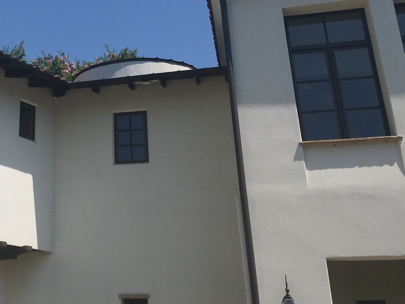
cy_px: 47
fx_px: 655
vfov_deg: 25.5
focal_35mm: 56
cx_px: 54
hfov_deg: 32.9
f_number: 2.2
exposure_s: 1/3077
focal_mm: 4.15
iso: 25
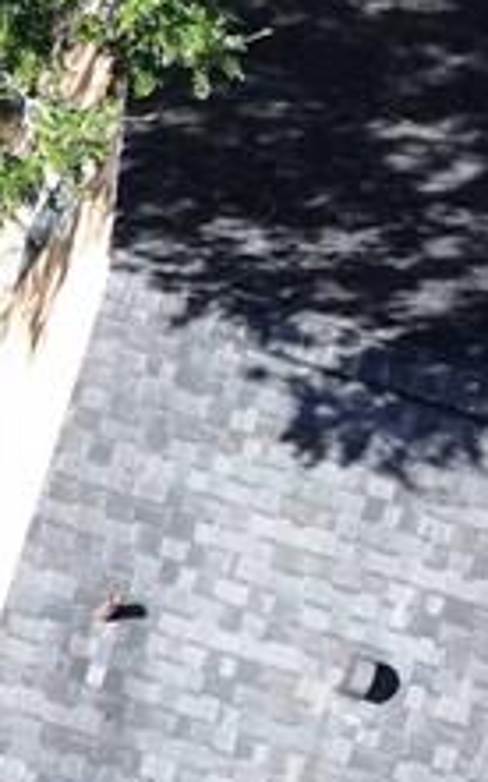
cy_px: 633
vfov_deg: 11.3
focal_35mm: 184
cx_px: -1535
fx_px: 3918
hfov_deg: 5.9
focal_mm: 12.29
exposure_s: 1/240
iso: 100
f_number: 3.2
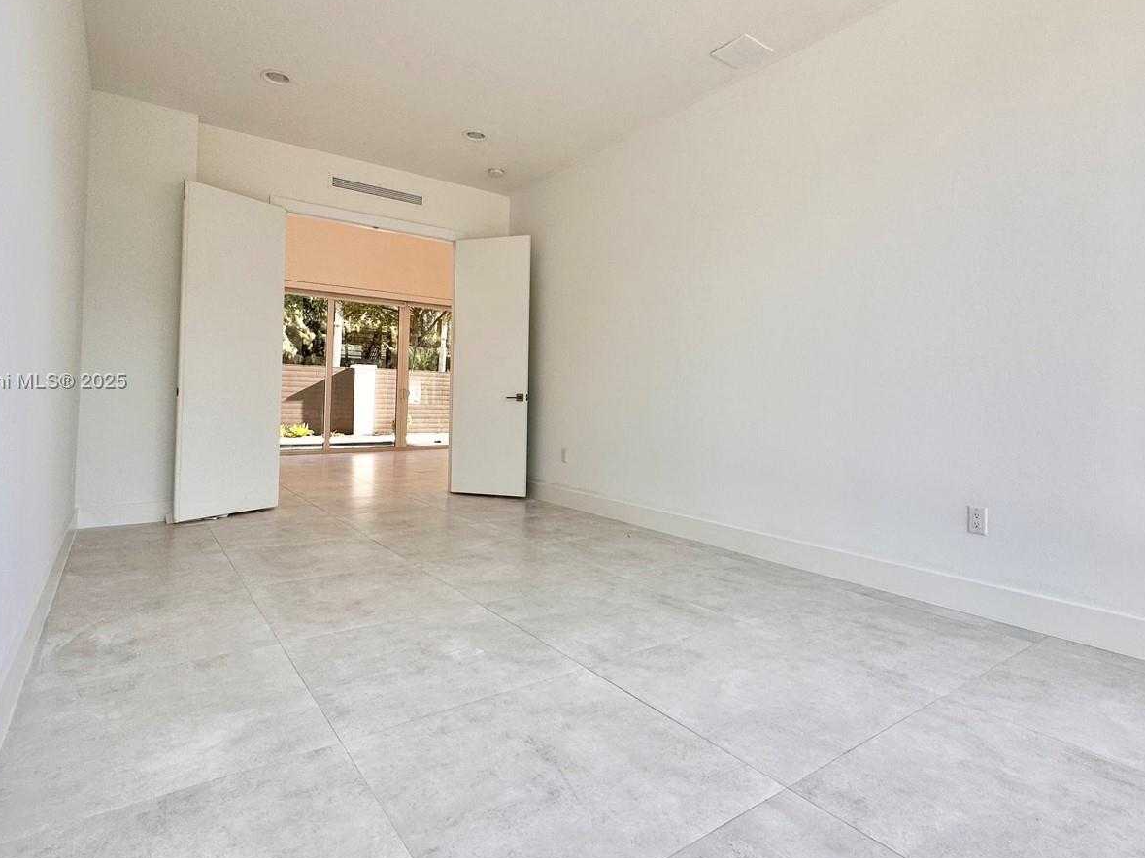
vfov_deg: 68.5
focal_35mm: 19
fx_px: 628
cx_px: 592
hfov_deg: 84.6
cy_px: 382
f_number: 2.2
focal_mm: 2.22
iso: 100
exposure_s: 1/120
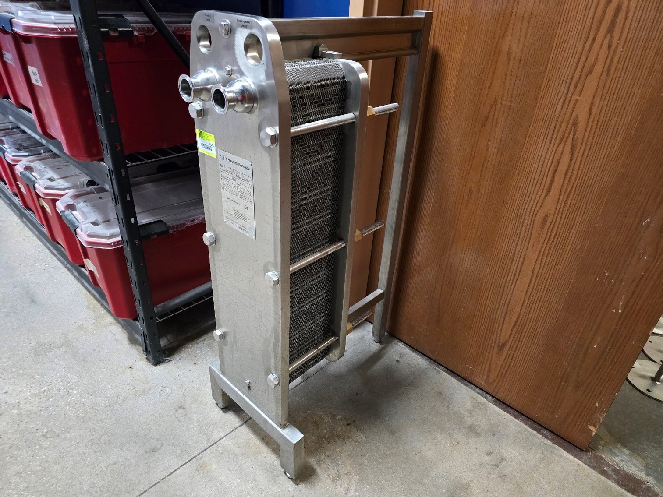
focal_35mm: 23
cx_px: 332
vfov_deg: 58.9
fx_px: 441
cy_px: 248
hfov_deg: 73.9
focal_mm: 6.3
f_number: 1.7
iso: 1250
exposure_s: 1/40
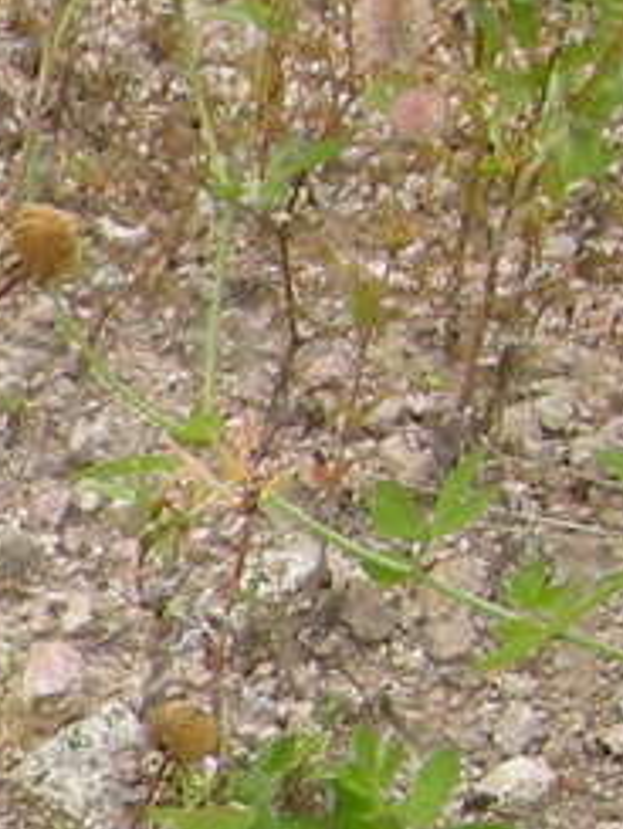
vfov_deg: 5.7
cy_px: 1360
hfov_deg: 3.9
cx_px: -2492
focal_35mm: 343
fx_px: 8224
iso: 64
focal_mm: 7.5
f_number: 3.8
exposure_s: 1/103
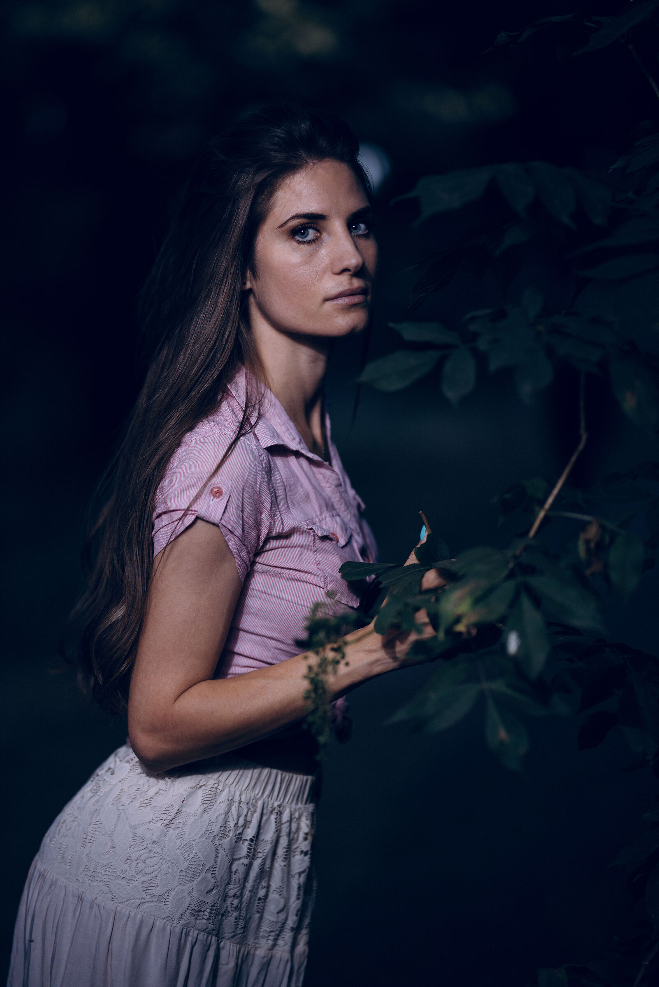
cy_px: 494
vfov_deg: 23.9
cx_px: 330
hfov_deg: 16.1
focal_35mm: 85
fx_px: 2332
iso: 100
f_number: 1.4
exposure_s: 1/1250
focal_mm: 85
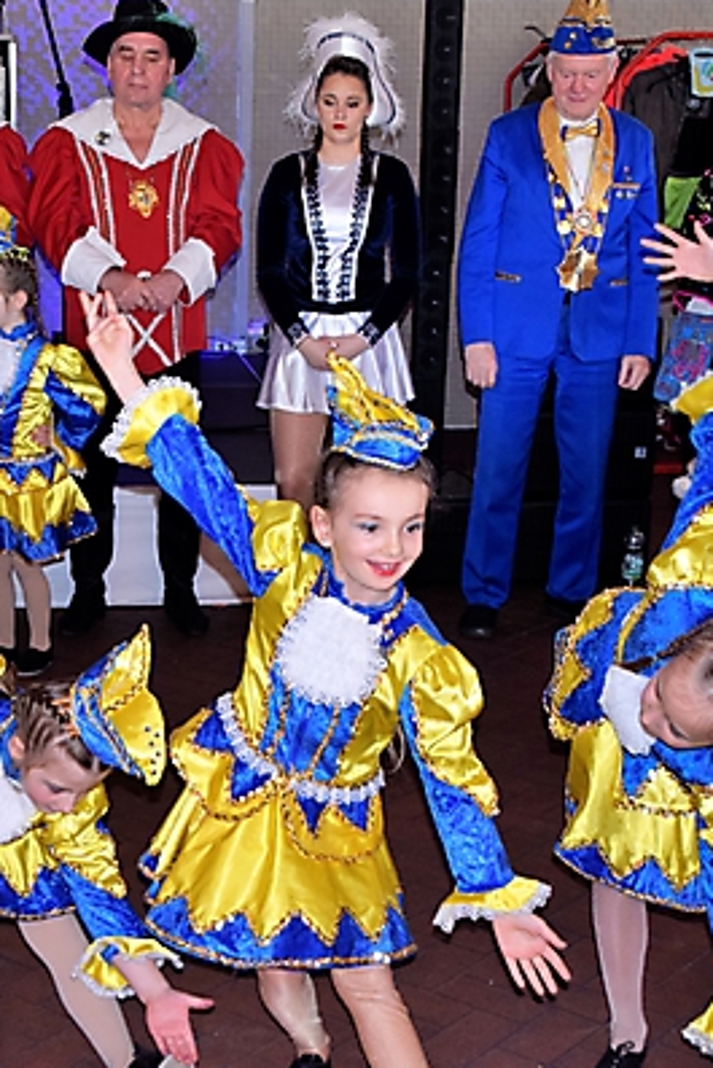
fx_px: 2018
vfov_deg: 29.6
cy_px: 533
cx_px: 221
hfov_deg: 19.9
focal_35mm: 68
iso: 800
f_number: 5
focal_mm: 30
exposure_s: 1/100
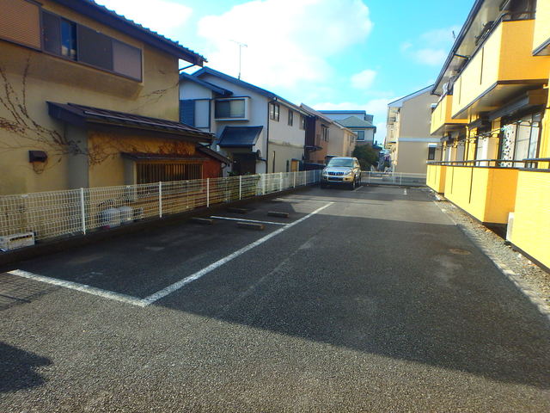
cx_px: 275
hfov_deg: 79.0
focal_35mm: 21
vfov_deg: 63.4
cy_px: 206
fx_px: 334
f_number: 3.5
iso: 125
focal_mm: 3.7
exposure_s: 1/800
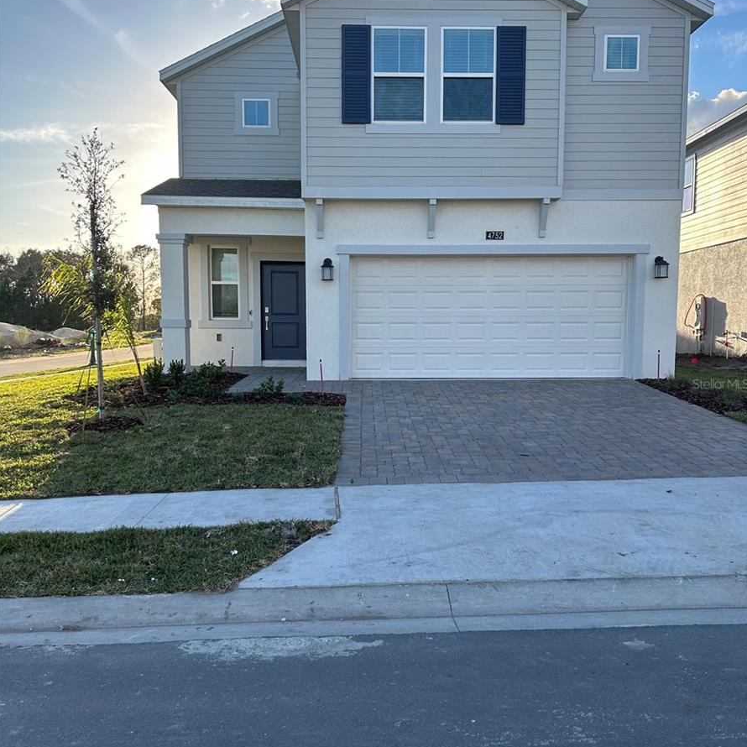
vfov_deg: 52.5
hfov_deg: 52.5
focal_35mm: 31
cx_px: 374
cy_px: 384
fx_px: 757
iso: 50
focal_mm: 5.7
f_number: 1.5
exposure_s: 1/1224
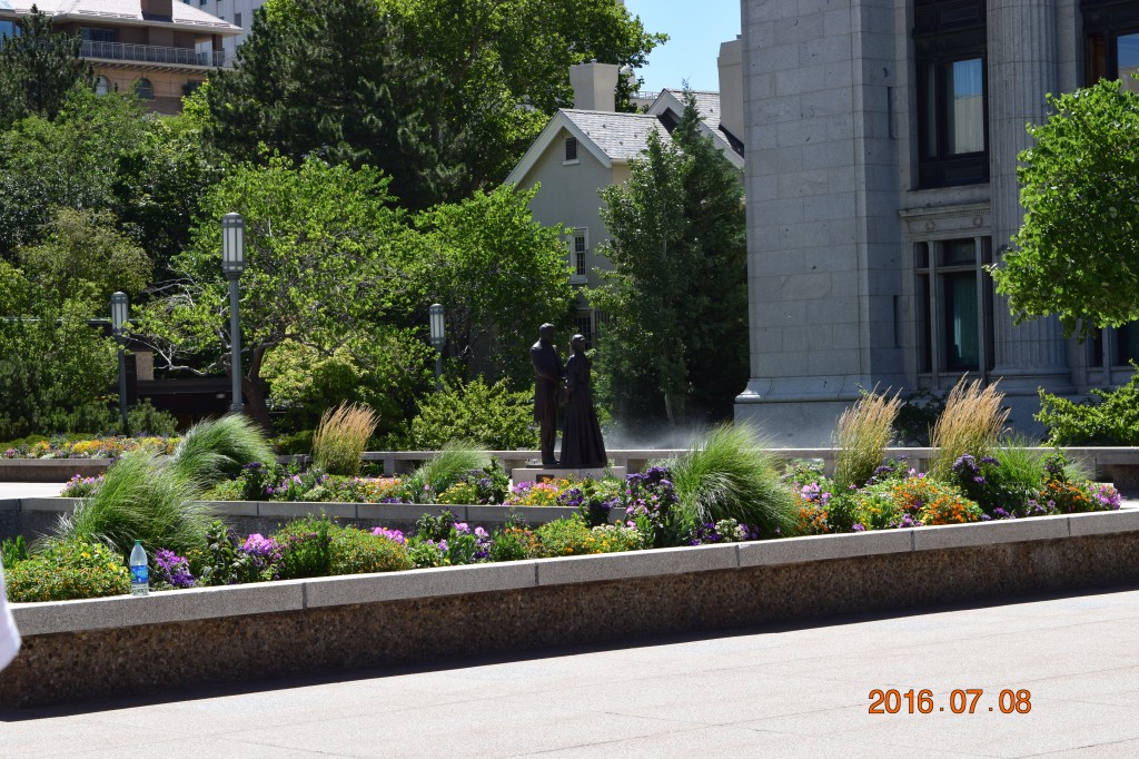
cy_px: 380
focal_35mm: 82
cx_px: 570
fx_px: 2609
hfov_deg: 24.6
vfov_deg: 16.5
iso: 400
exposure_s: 1/400
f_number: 11
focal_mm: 55
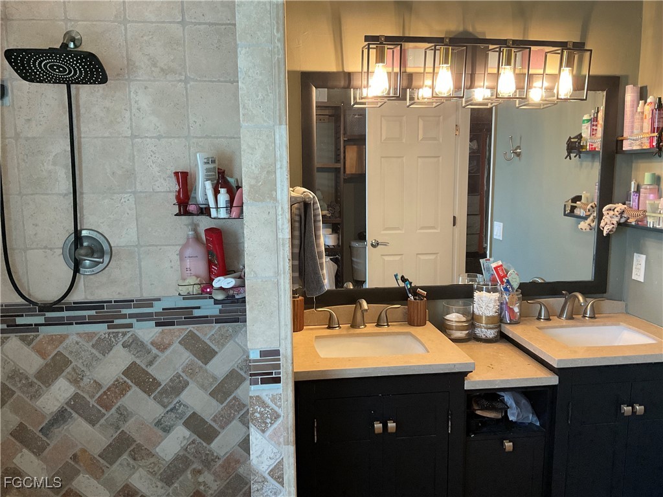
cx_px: 332
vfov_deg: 48.2
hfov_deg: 61.7
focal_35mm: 29
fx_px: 555
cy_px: 248
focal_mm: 3
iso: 200
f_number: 1.8
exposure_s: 1/60
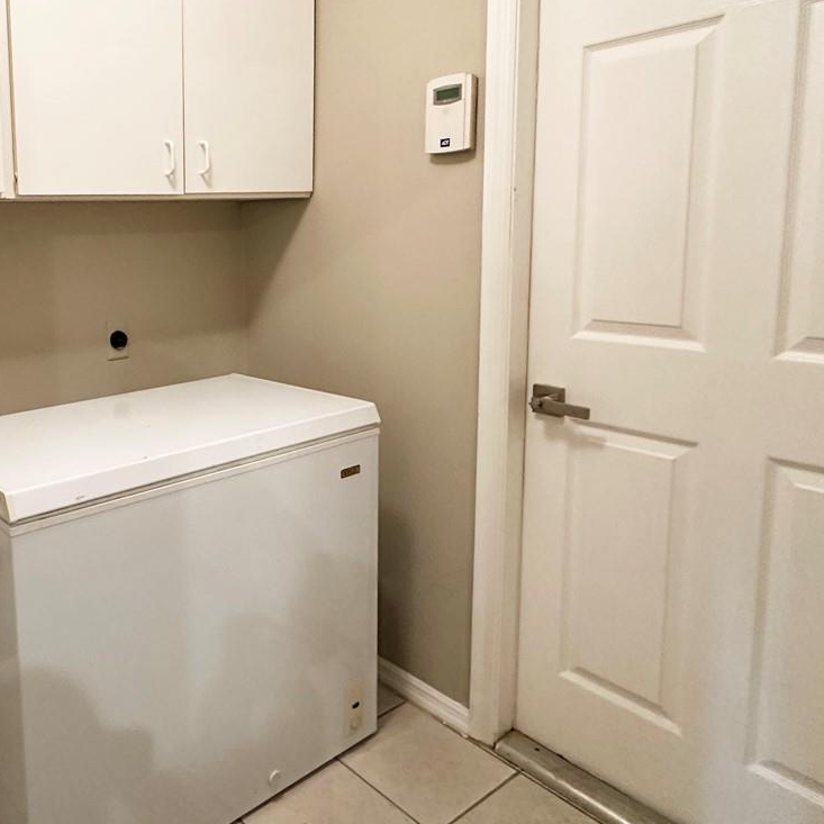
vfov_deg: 58.5
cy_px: 320
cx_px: 151
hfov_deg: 54.5
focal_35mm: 27
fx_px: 727
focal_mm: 2.22
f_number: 2.2
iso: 400
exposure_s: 1/60
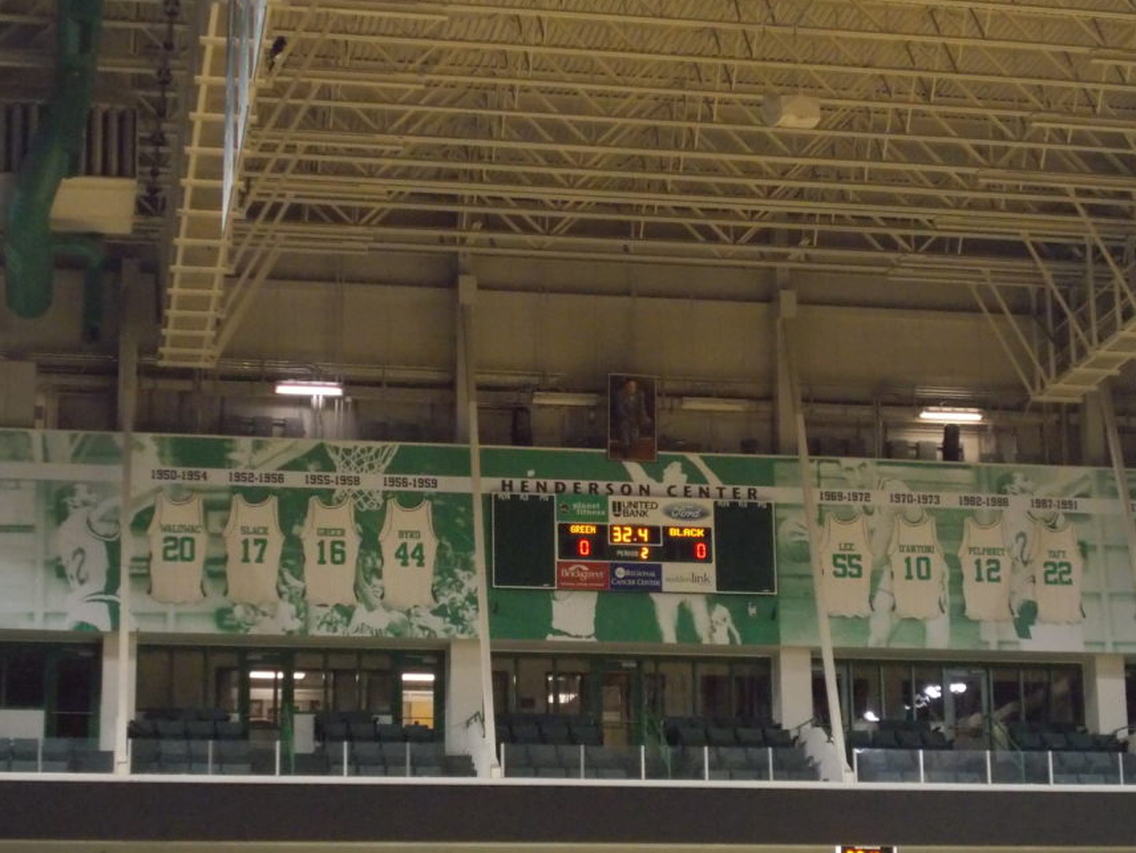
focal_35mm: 79
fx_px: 2594
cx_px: 575
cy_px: 480
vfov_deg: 18.7
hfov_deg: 24.7
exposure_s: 1/60
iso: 800
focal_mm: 11.8
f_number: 5.3
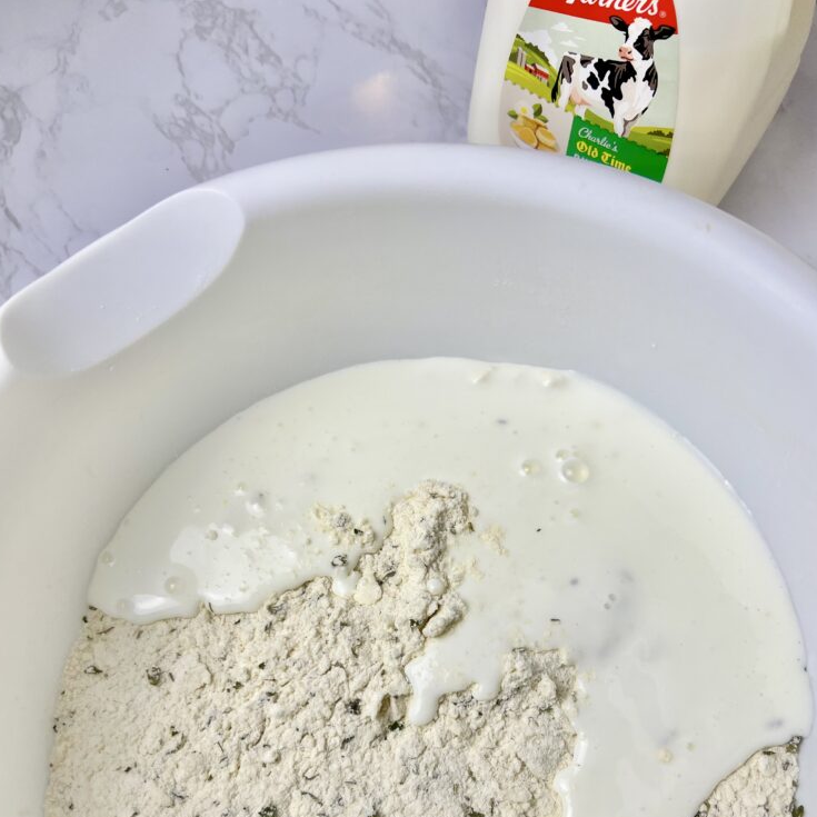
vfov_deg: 49.9
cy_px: 567
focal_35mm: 32
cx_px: 418
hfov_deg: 51.1
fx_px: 854
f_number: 1.5
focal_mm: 5.7
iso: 50
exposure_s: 1/625
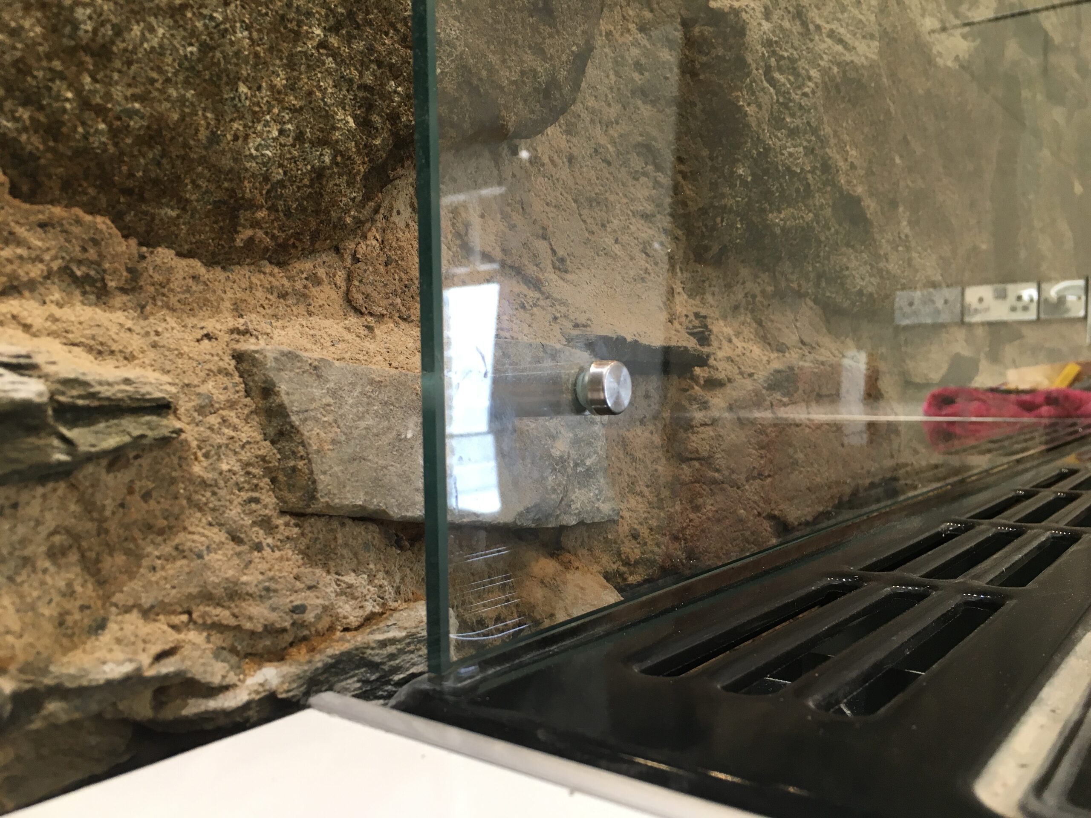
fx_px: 914
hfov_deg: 61.7
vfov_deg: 48.2
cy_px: 409
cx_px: 546
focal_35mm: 29
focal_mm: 4.15
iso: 64
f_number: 2.2
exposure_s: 1/33
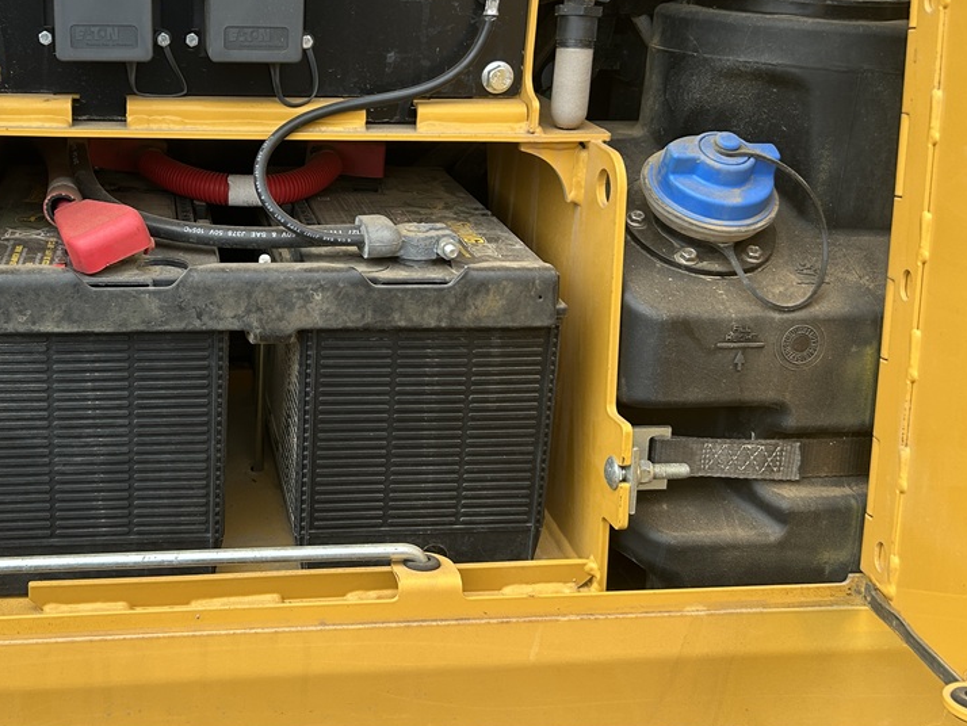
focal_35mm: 44
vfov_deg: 32.7
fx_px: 1230
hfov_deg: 42.1
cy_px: 250
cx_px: 285
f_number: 1.5
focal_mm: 5.7
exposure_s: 1/650
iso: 50
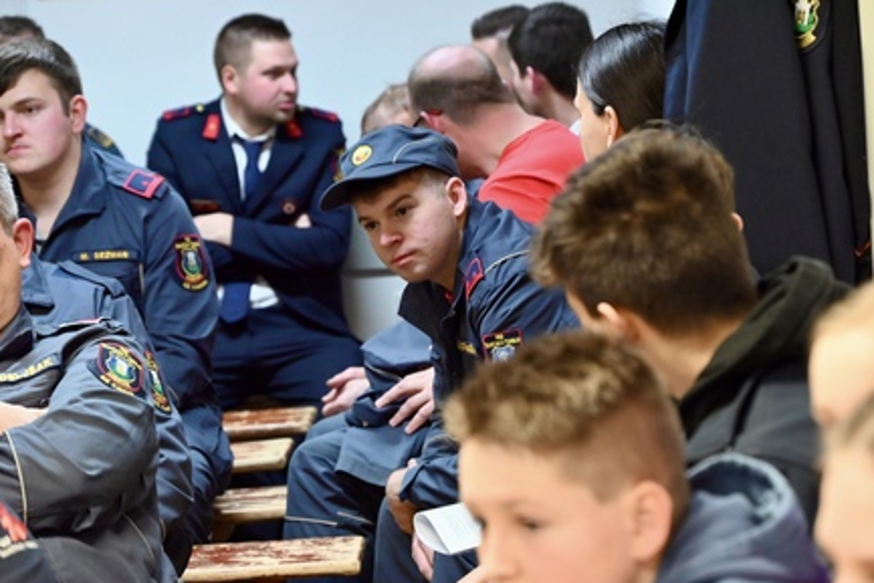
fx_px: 3278
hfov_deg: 15.2
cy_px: 286
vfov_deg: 10.2
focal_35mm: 135
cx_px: 440
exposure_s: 1/60
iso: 6400
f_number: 6.3
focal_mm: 130
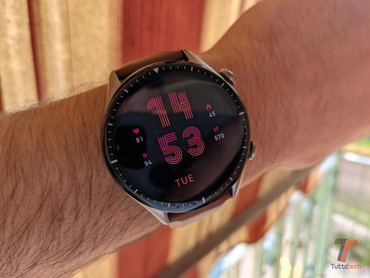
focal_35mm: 27
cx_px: 185
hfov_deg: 65.3
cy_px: 139
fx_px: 289
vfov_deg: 51.4
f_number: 1.73
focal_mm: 4.38
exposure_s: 1/72.7
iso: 47
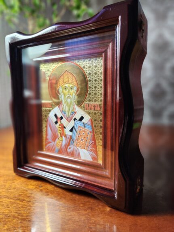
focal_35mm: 23
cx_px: 87
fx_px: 154
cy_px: 116
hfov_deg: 58.9
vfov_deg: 73.9
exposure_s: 1/100
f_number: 1.8
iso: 500
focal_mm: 5.4
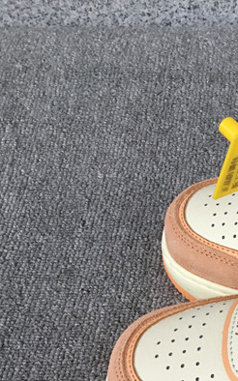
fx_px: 779
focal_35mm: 75
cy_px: 313
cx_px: 402
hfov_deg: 15.4
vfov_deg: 26.9
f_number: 2.4
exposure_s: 1/279
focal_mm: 3.3
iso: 25
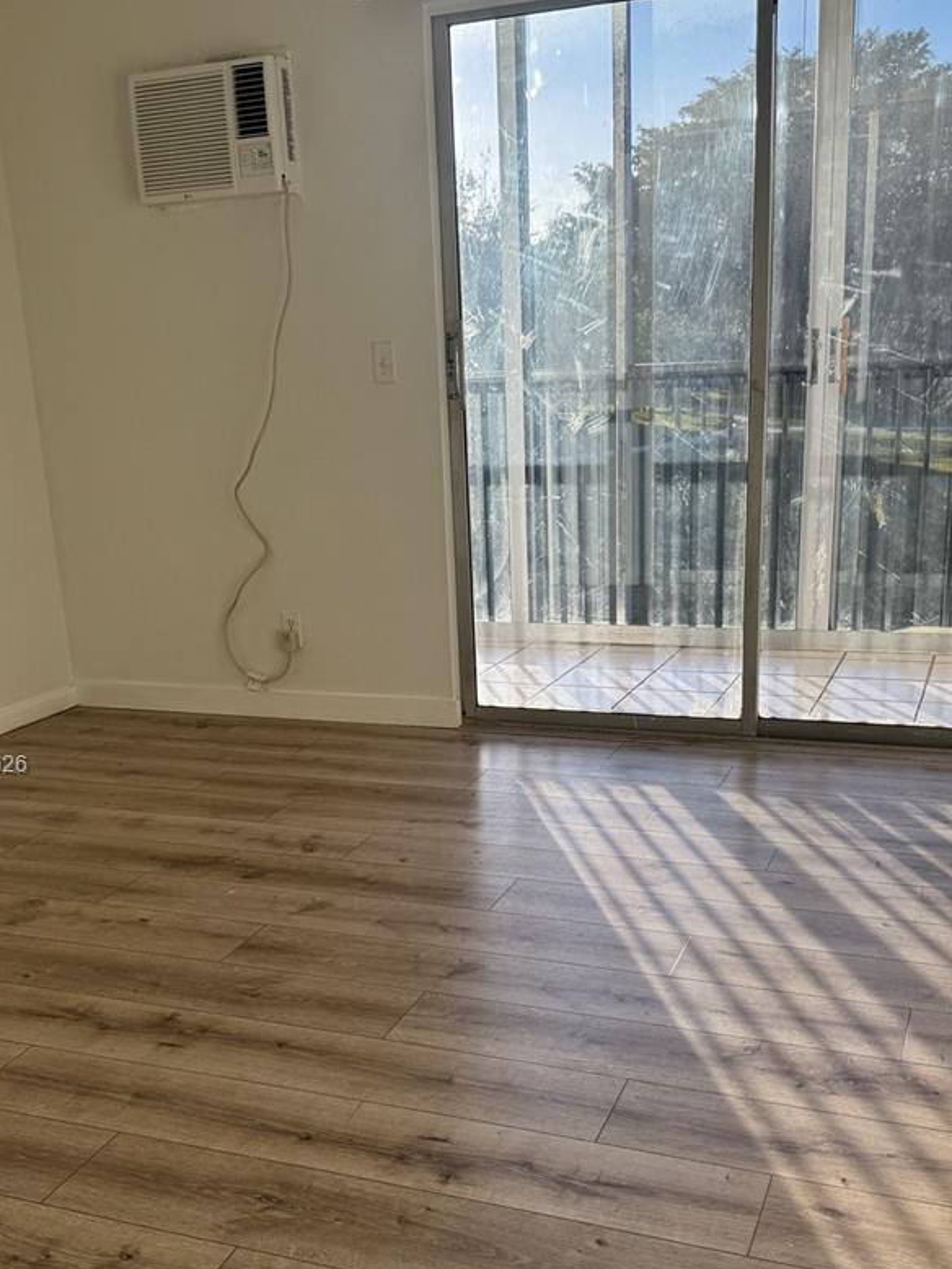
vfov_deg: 49.8
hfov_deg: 38.7
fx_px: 1356
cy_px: 767
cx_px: 460
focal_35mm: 37
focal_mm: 6.76
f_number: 1.78
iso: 80
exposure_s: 1/171
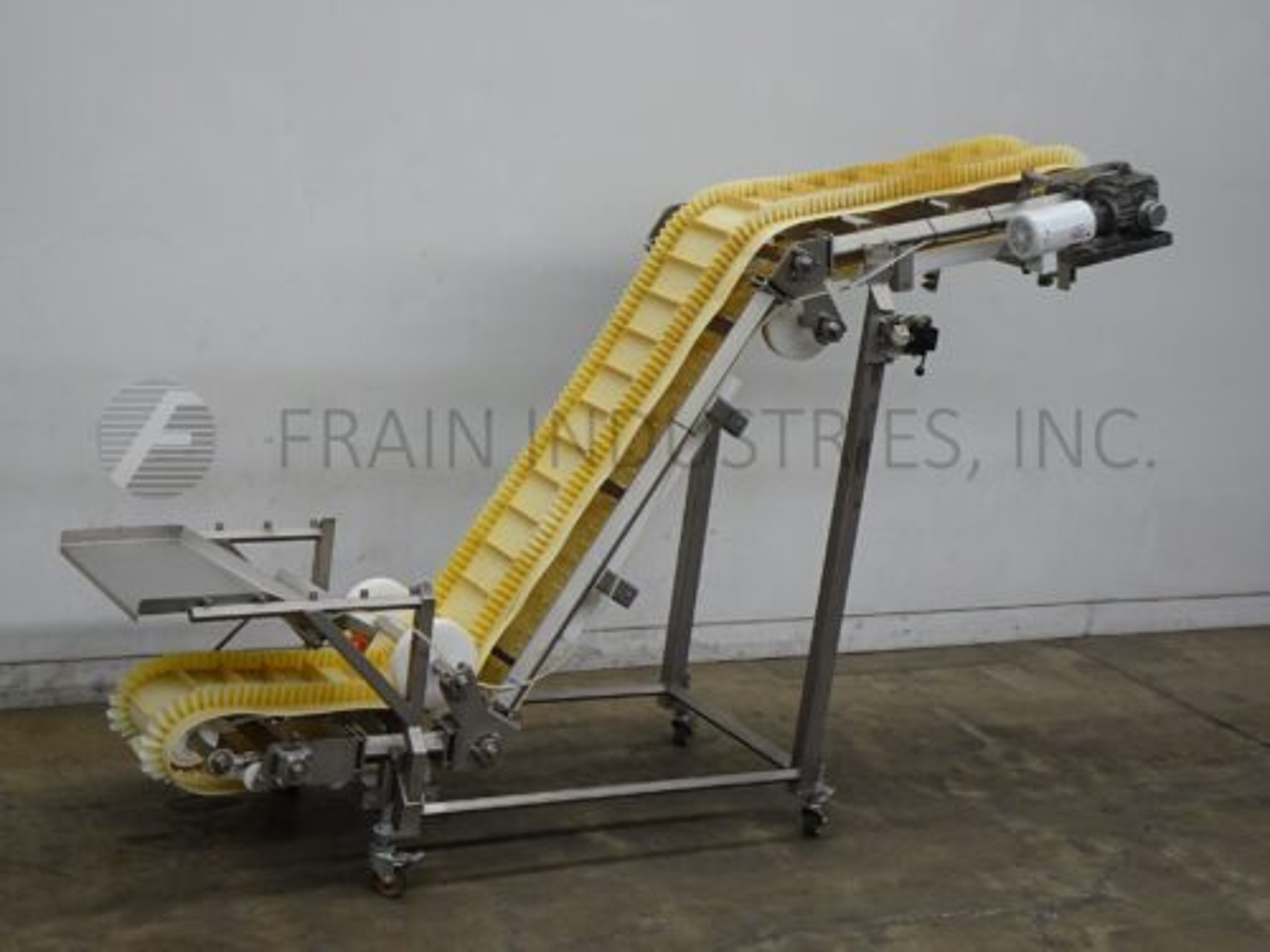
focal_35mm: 56
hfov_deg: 34.3
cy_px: 476
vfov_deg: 26.1
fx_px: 2055
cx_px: 635
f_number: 4.5
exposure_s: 1/60
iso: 200
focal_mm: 8.94
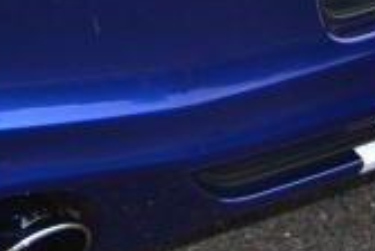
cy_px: -482
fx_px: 2296
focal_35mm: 220
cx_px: 190
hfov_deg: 9.3
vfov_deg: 5.9
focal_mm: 24
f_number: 4
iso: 160
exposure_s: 1/125
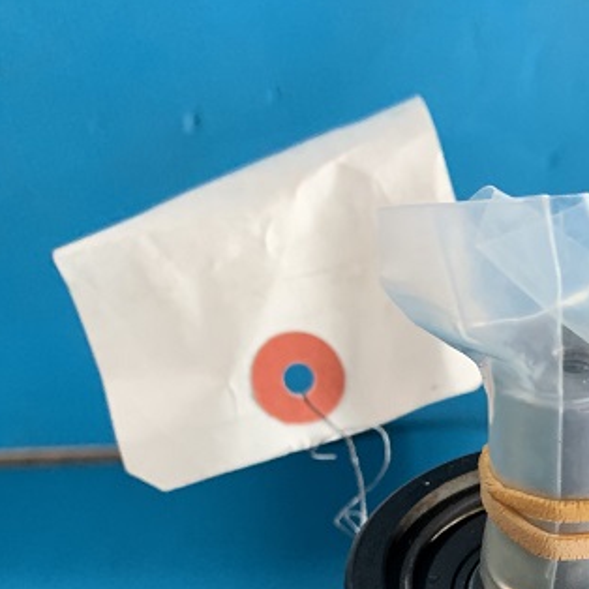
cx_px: 532
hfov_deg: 28.0
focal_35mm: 59
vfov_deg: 26.8
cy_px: 644
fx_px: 1136
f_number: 1.8
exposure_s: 1/60
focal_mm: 4.25
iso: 400
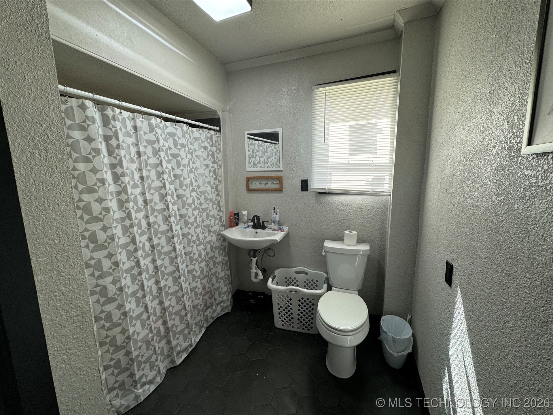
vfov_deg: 85.7
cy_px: 208
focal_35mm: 14
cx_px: 276
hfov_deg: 102.1
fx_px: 224
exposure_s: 1/120
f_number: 2.2
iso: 160
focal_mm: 2.22
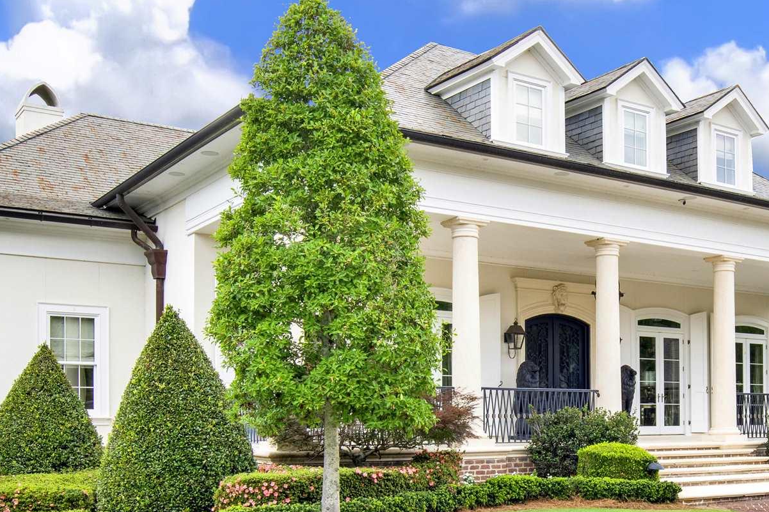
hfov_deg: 41.2
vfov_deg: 28.5
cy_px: 425
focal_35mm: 46
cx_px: 599
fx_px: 982
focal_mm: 18
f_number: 11
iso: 200
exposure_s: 1/60
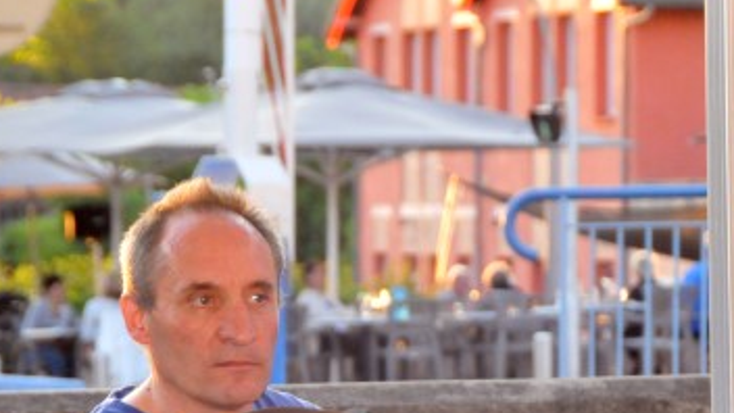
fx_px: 6385
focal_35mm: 328
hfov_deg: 6.6
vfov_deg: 3.7
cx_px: 482
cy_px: 462
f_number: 8
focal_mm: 105
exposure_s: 1/250
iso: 3200
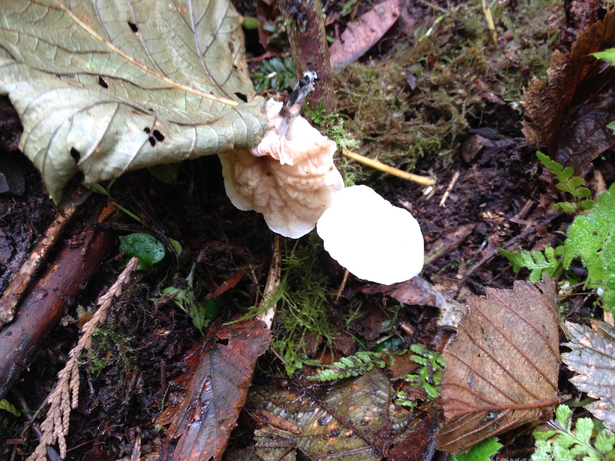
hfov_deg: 52.6
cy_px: 230
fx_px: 622
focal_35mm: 35
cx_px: 308
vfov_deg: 40.7
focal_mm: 4.28
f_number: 2.4
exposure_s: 1/24
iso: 50
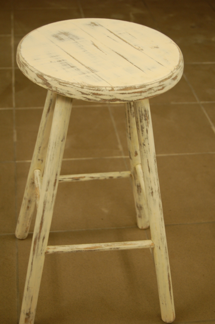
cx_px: 108
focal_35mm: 68
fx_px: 606
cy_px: 162
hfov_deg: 20.1
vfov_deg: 29.9
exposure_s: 1/30
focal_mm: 45
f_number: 5.3
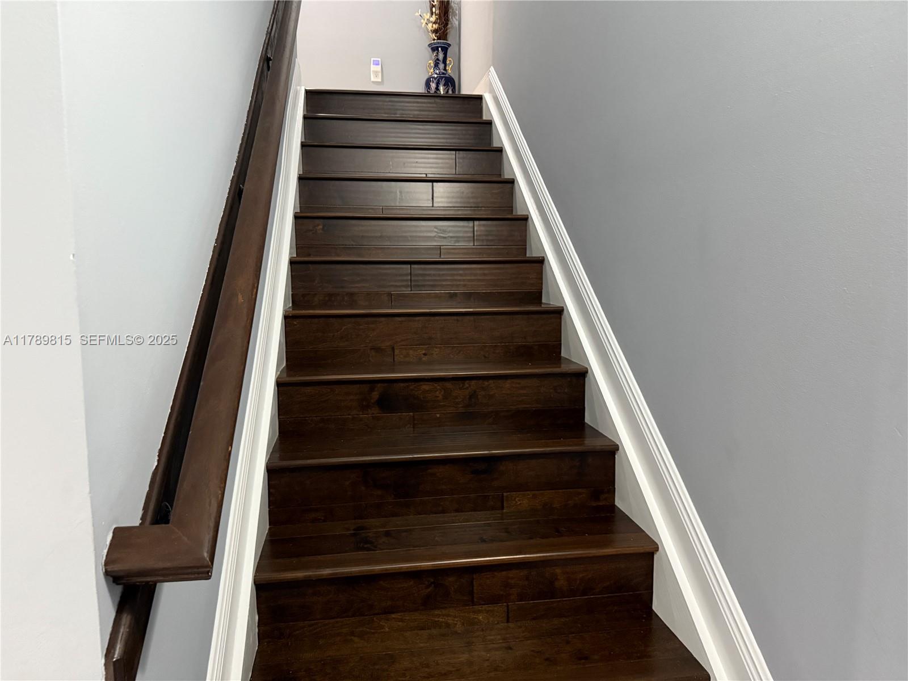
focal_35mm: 24
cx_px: 454
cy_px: 340
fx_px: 630
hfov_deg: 71.6
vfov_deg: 56.8
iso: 800
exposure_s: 1/40
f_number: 1.78
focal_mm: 6.76
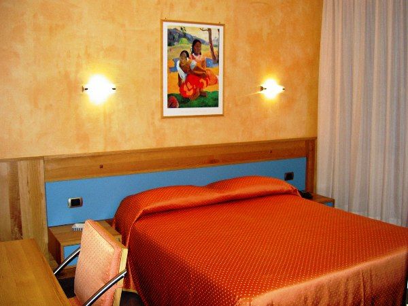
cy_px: 153
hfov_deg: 47.9
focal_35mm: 39
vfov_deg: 36.8
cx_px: 204
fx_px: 460
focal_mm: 8
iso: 100
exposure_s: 1/59.5
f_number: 2.8
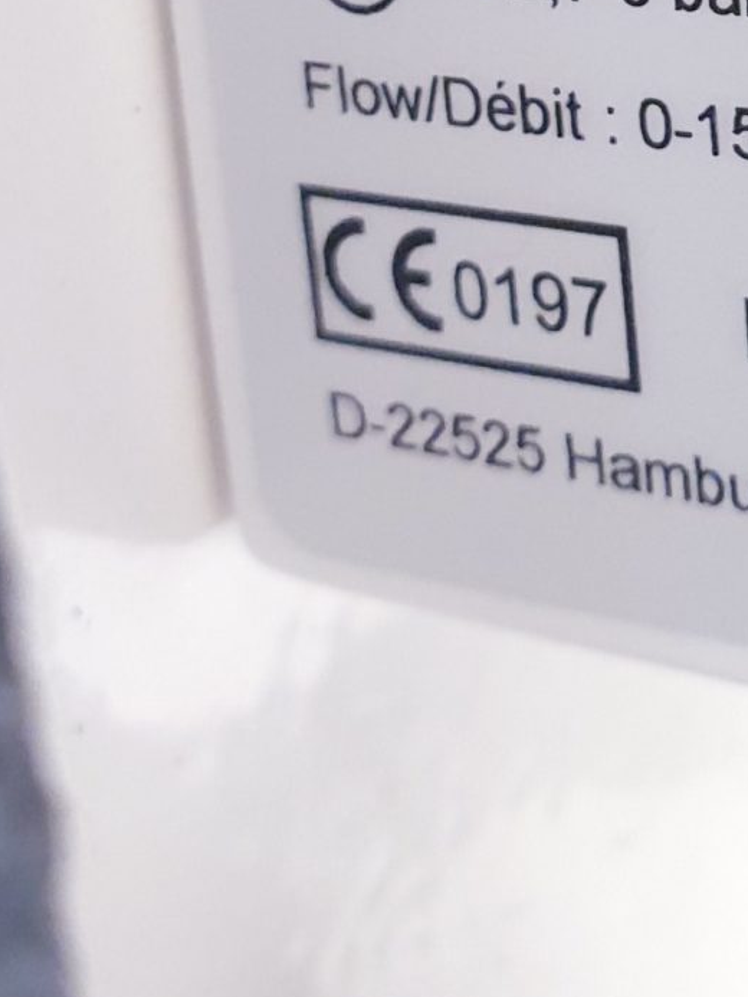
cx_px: 870
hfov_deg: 14.9
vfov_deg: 18.5
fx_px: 2765
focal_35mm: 96
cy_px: -409
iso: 320
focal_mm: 4.3
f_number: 2.4
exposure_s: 1/33
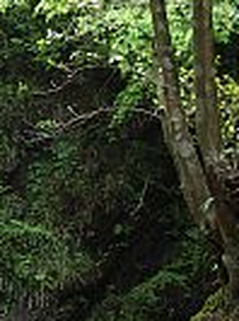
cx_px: -167
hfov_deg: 8.5
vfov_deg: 11.6
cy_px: 31
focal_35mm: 169
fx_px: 1563
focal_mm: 9.2
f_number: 2.8
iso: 80
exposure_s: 1/50
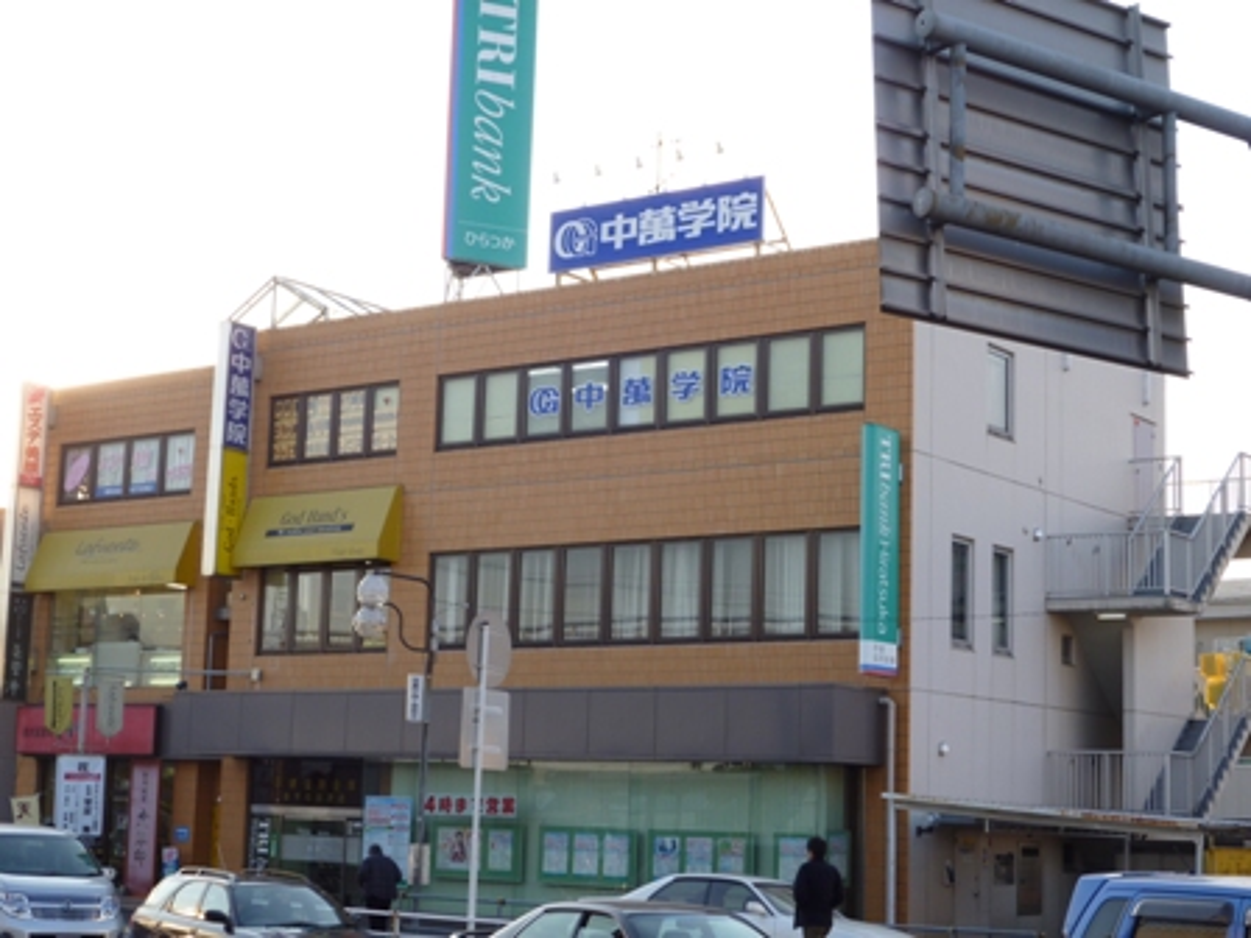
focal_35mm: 61
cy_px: 469
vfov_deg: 24.0
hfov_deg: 31.7
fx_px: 2205
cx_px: 626
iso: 80
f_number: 4.6
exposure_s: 1/80
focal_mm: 10.8
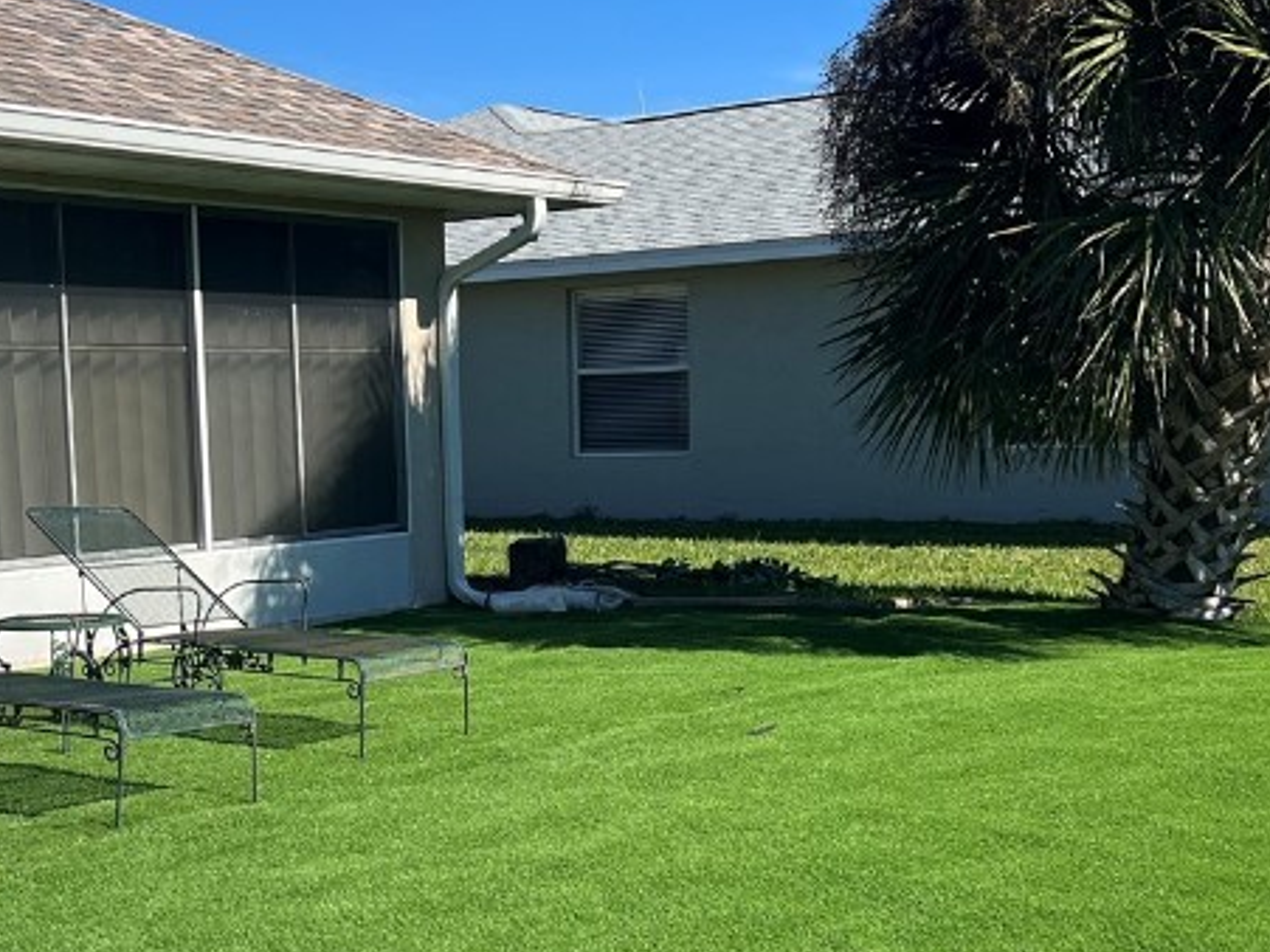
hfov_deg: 32.5
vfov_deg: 24.6
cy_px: 676
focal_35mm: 59
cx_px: 431
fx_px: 2164
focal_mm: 5.7
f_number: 1.5
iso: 50
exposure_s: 1/4115
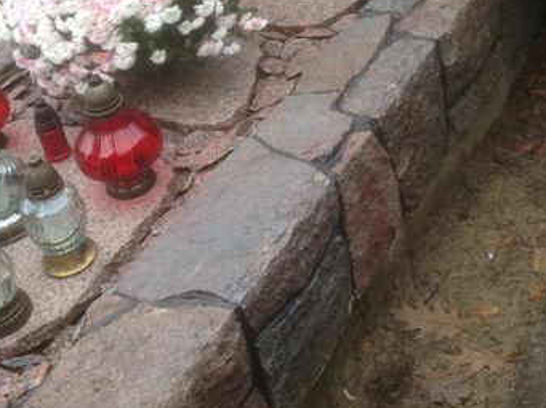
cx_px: 170
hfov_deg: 30.9
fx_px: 977
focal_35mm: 62
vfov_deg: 22.9
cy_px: 32
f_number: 2.4
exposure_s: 1/120
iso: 100
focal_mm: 4.12
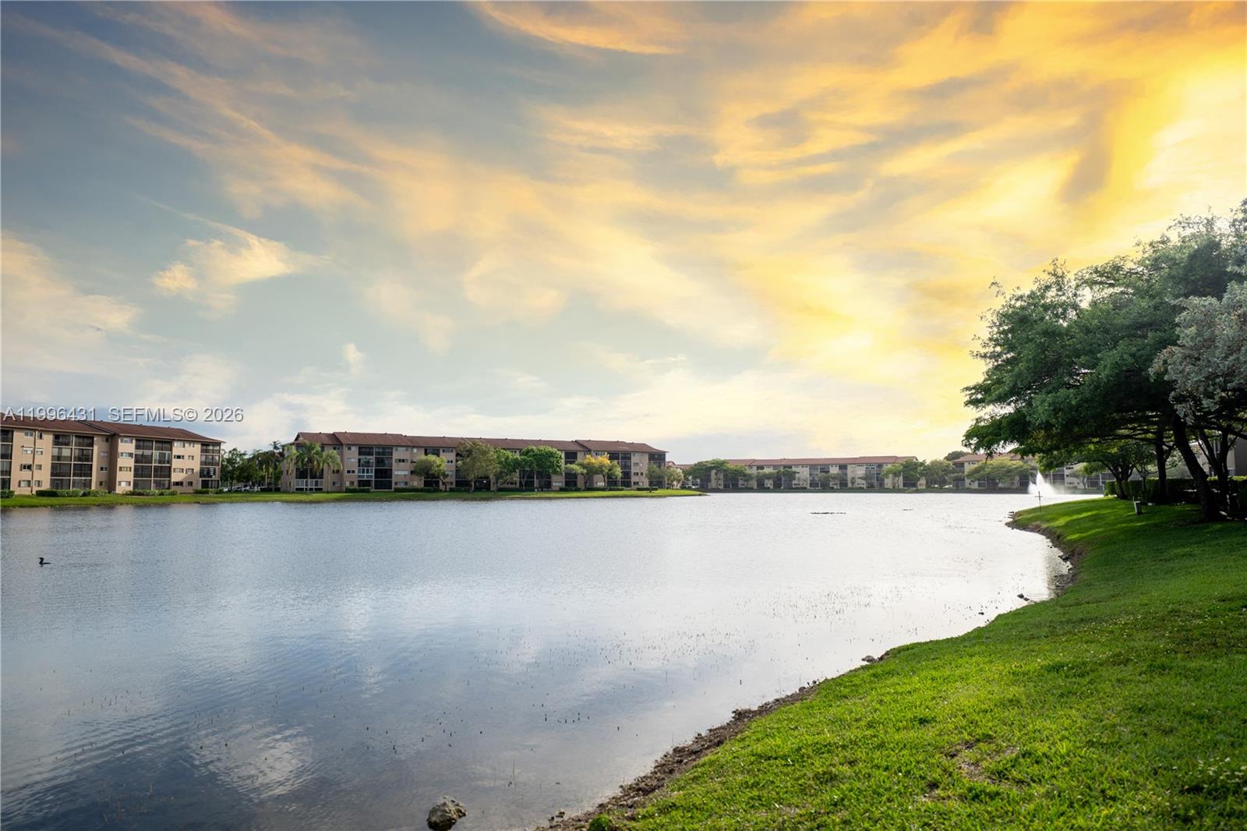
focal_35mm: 24
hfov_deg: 73.8
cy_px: 416
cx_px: 624
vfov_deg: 53.1
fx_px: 831
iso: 64
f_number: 2.8
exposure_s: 1/8000
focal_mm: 24
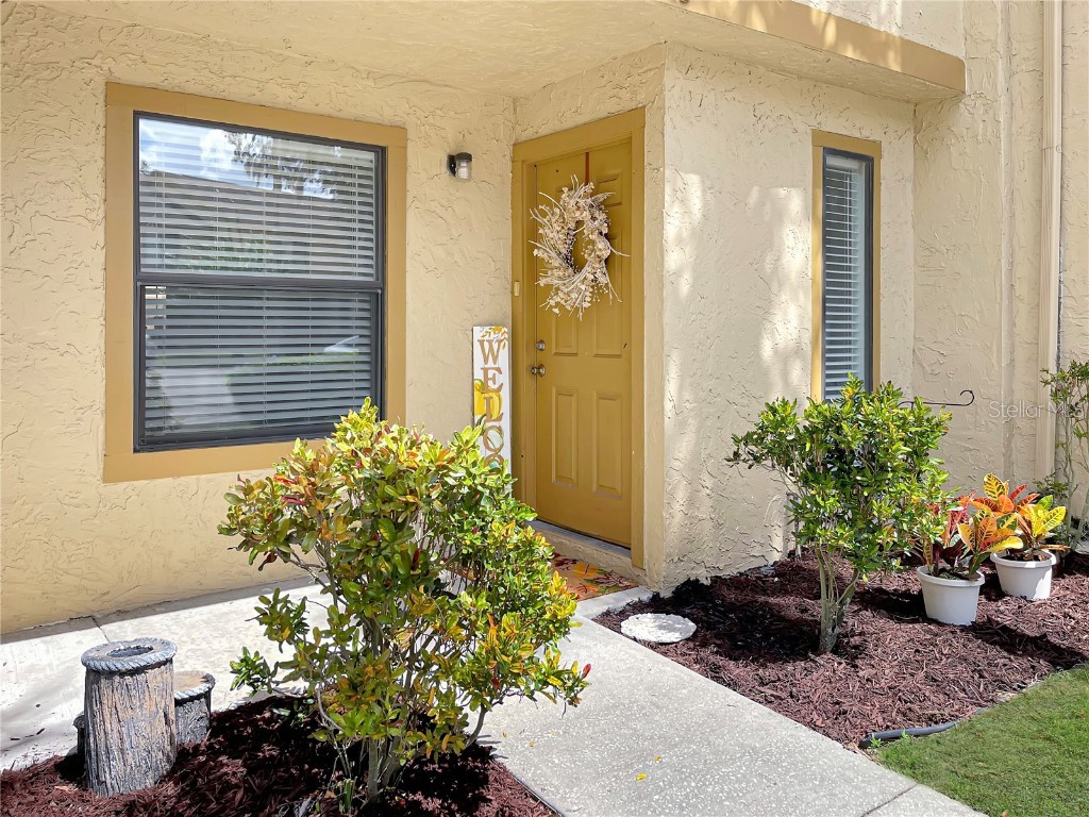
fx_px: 786
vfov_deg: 54.9
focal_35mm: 25
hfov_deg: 69.4
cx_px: 544
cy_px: 408
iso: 32
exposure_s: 1/1387
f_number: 1.6
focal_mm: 5.1
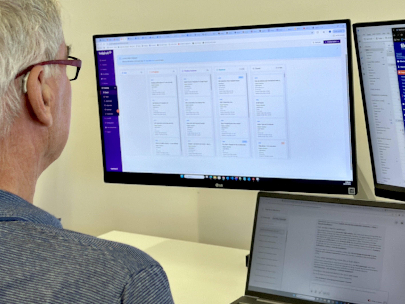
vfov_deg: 21.5
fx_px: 796
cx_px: 137
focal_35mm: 68
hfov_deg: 28.4
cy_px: 103
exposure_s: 1/248
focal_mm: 6.86
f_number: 1.78
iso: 80
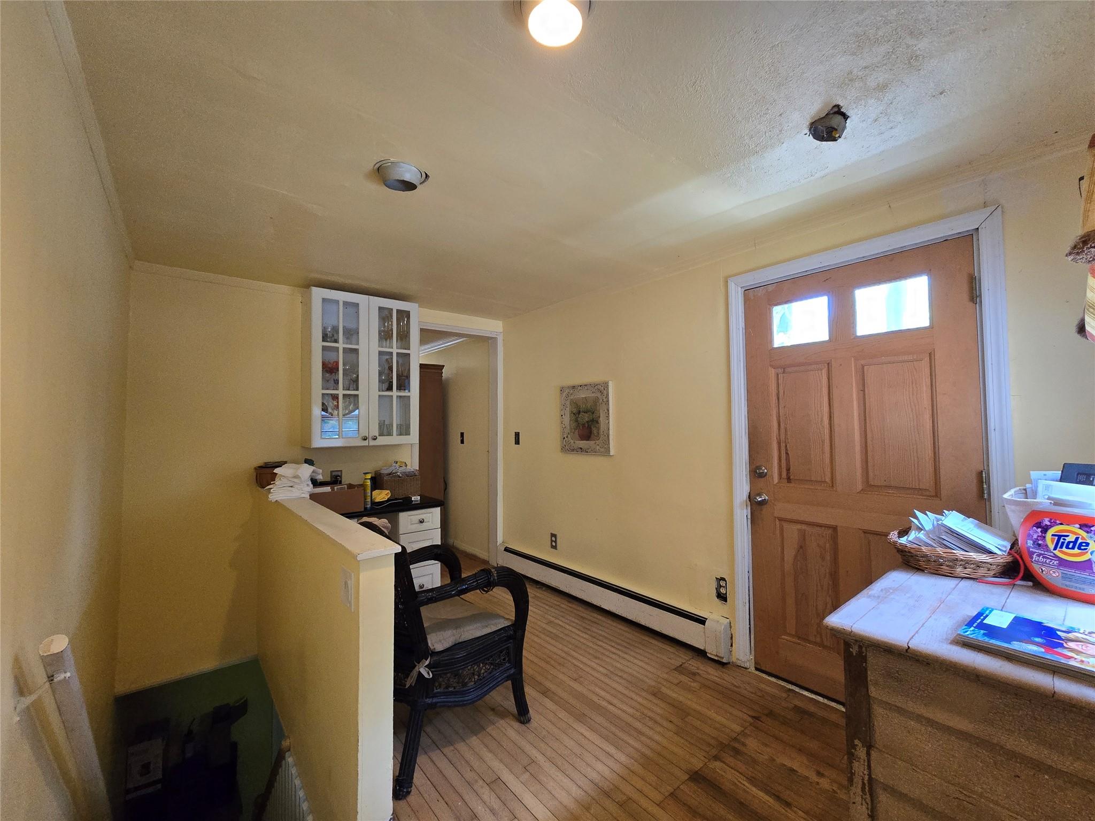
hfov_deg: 106.2
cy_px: 410
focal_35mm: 13
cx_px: 548
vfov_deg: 89.9
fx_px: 411
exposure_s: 1/60
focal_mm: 2.2
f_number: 2.2
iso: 400
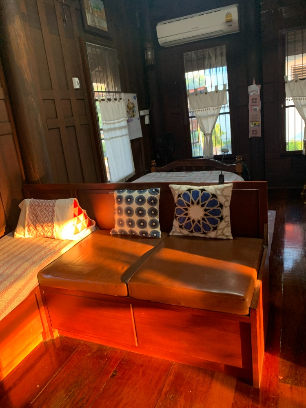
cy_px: 204
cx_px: 153
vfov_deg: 67.3
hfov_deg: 53.1
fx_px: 306
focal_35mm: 26
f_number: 1.8
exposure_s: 1/46
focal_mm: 4.25
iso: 400
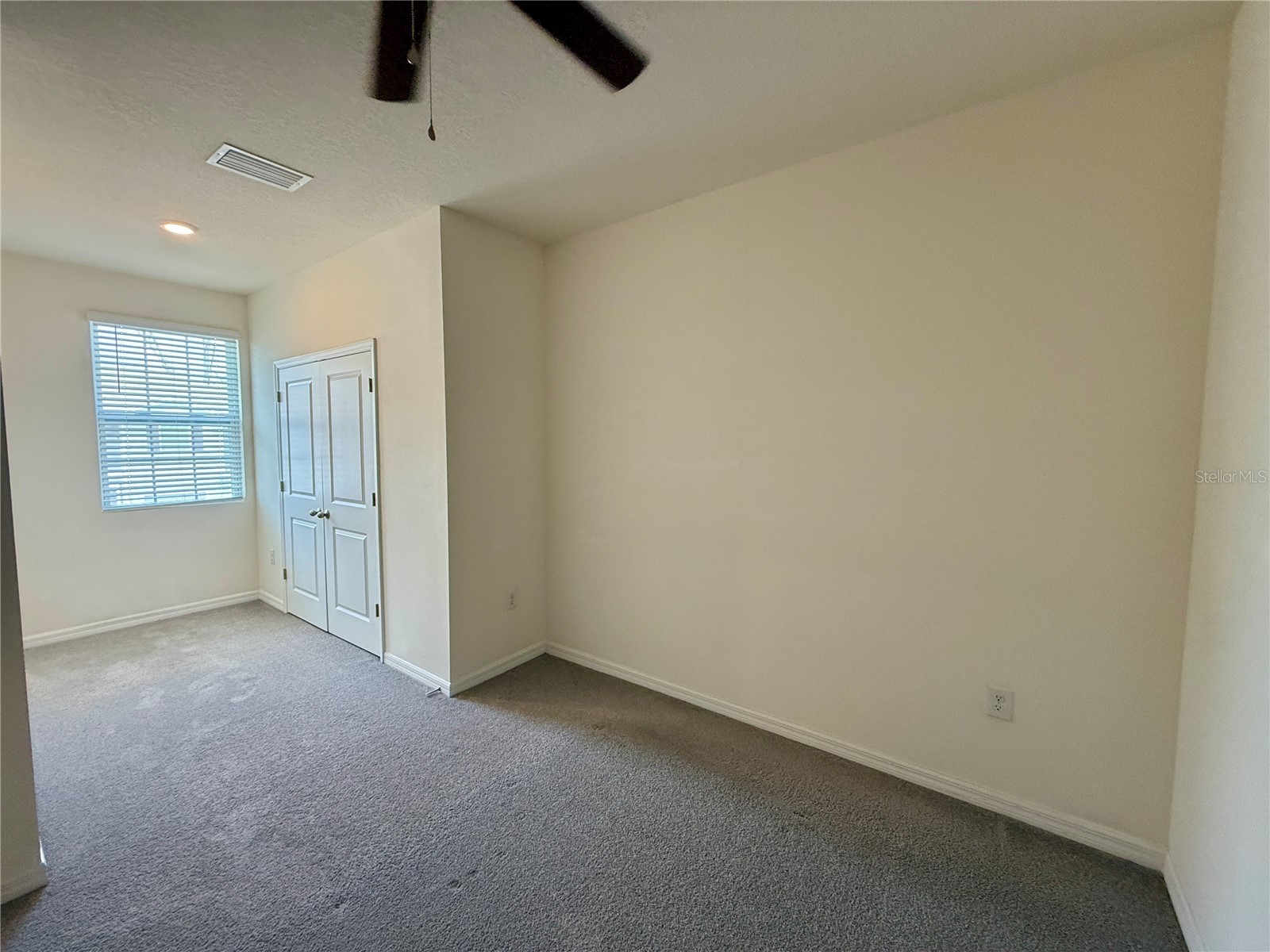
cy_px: 476
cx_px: 635
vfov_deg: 85.7
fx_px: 514
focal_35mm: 14
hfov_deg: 102.1
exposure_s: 1/120
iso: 320
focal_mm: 2.22
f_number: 2.2
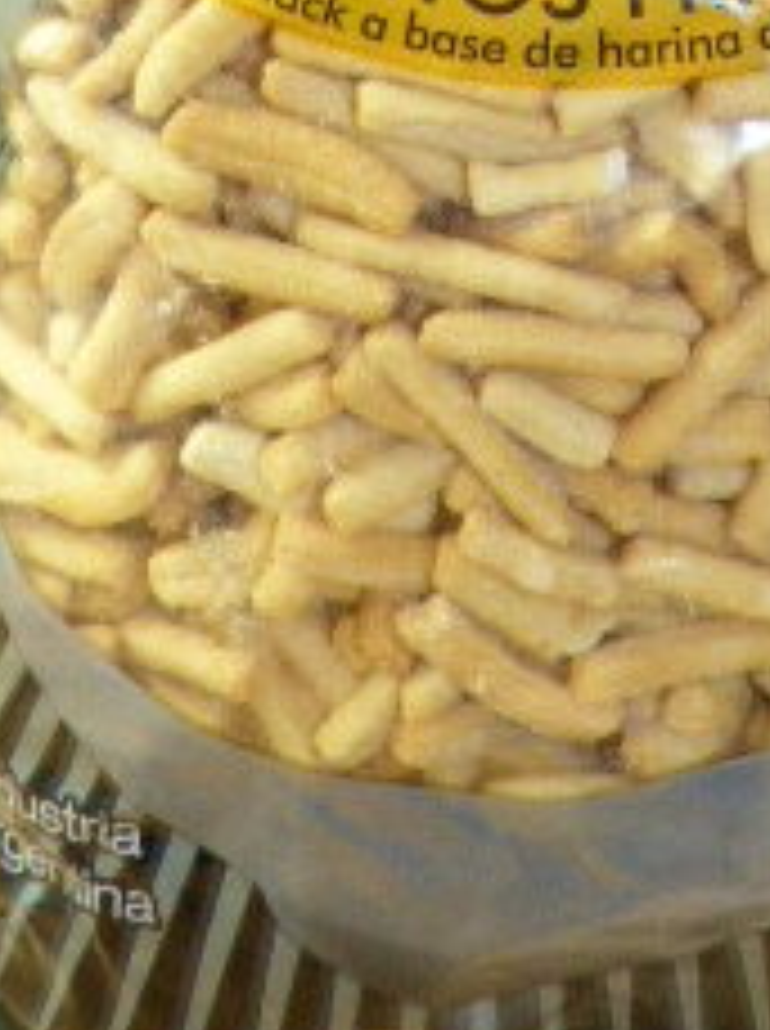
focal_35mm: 56
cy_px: -234
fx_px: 1666
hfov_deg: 25.5
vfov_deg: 29.2
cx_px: 639
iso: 400
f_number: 5.6
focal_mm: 3.58
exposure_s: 1/15
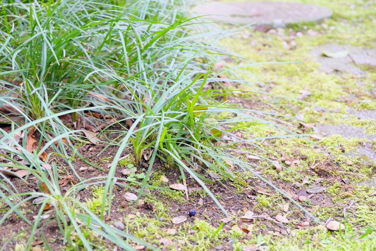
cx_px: 188
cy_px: 126
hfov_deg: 37.5
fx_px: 554
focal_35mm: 53
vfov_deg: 25.5
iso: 800
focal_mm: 35.5
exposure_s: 1/50
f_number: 6.4
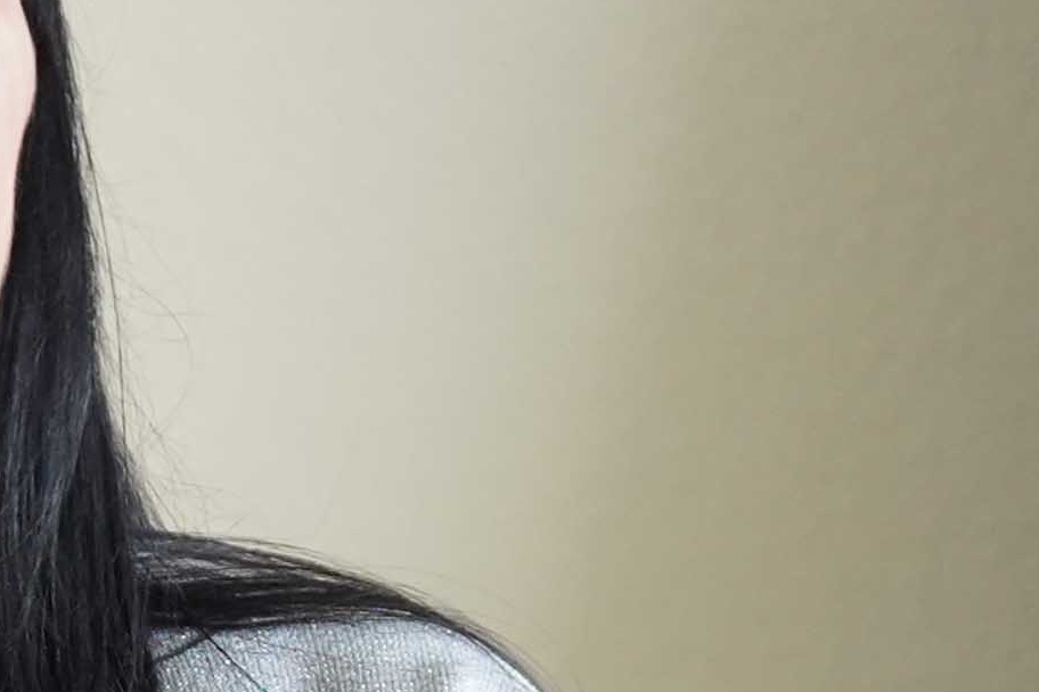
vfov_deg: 4.2
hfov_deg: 6.3
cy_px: 790
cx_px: 150
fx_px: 9466
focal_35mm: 328
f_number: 4
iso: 2000
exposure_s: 1/250
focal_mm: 51
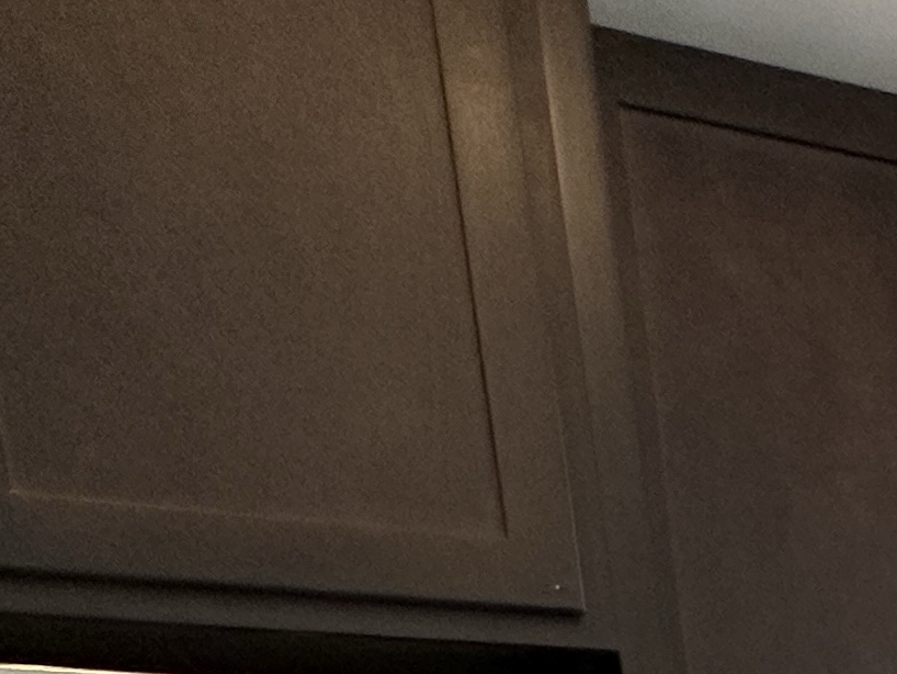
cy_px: 1393
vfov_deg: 16.0
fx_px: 1789
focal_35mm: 69
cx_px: 1444
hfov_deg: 21.9
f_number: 2.2
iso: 160
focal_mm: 2.22
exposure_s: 1/60
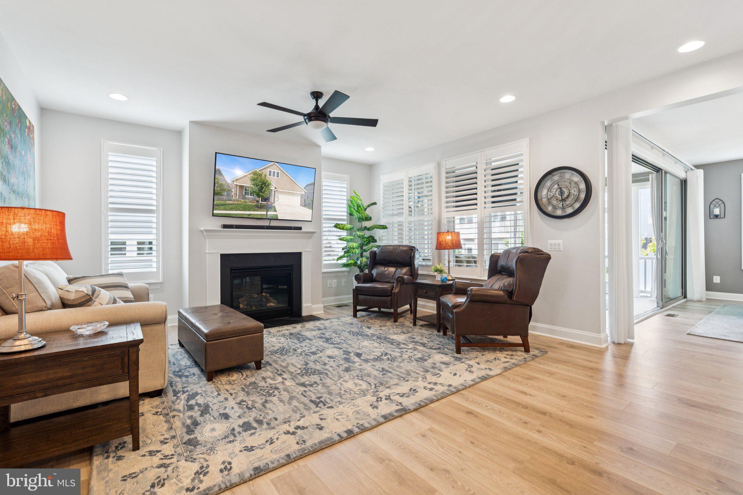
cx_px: 372
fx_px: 330
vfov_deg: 73.7
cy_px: 248
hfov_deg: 96.7
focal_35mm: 16
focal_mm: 16
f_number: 8
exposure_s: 1/8
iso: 200
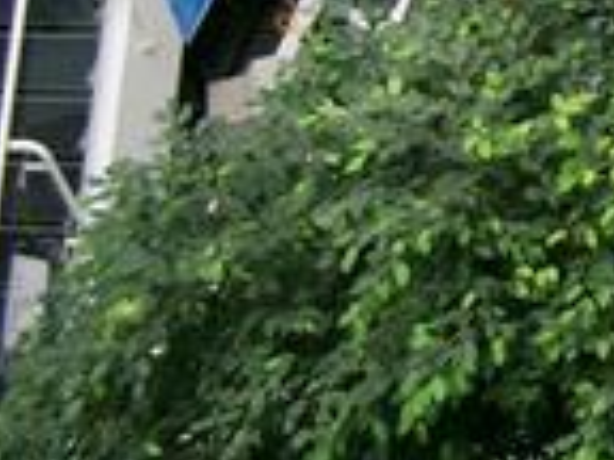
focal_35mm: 164
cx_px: 1117
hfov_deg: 11.2
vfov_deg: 8.9
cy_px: -145
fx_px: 2909
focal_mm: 7.6
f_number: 2.6
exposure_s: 1/100
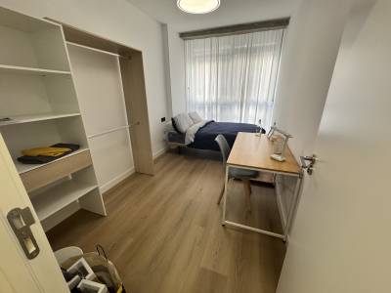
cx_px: 196
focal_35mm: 14
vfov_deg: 85.7
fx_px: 158
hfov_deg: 102.1
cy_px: 146
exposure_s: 1/100
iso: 250
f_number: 2.2
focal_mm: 2.22
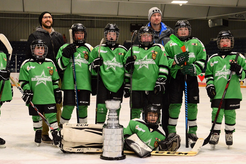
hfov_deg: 44.5
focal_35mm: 44
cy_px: 83
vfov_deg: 30.5
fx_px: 300
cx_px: 113
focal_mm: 26
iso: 1000
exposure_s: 1/125
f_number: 6.3
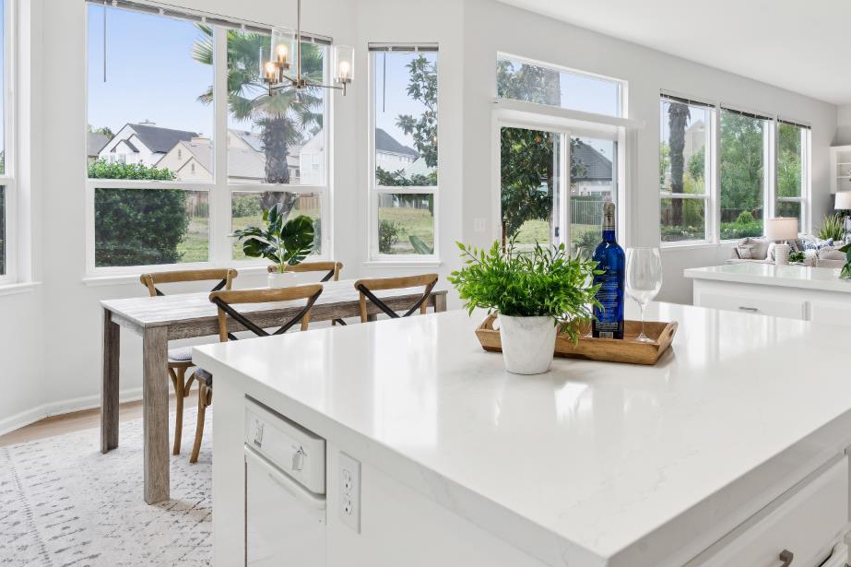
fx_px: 614
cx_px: 567
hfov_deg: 67.5
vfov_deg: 49.0
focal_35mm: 26
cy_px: 210
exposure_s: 1/20
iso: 320
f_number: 11
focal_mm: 16
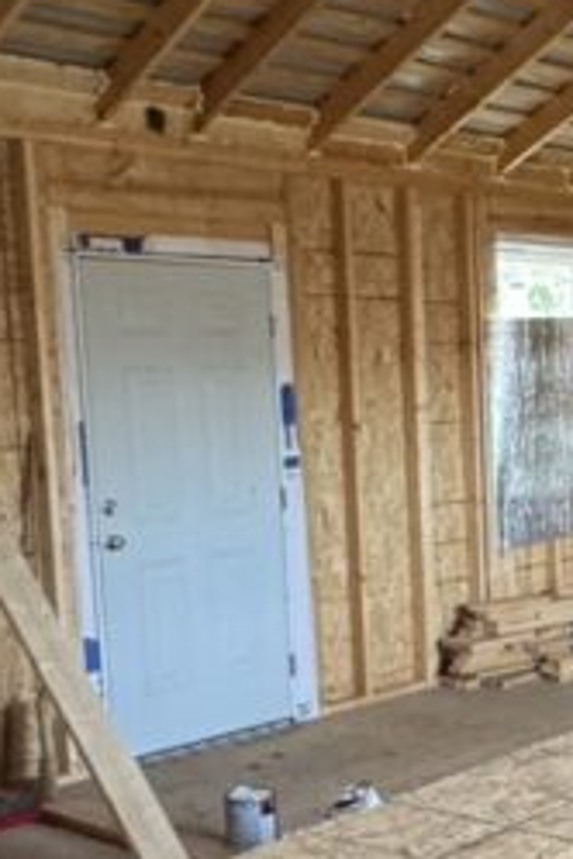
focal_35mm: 60
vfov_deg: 33.2
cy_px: 559
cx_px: 642
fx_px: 1432
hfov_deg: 21.4
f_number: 2.2
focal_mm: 2.22
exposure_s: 1/60
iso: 640
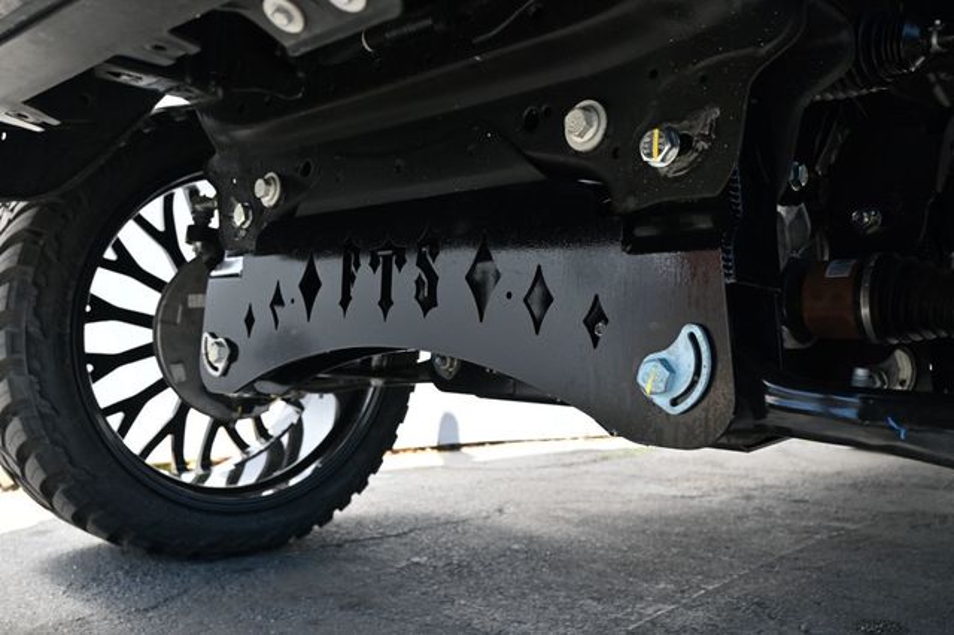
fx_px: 854
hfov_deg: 58.4
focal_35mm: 32
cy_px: 318
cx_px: 477
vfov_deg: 40.8
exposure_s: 1/250
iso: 360
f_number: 4
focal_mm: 21.5
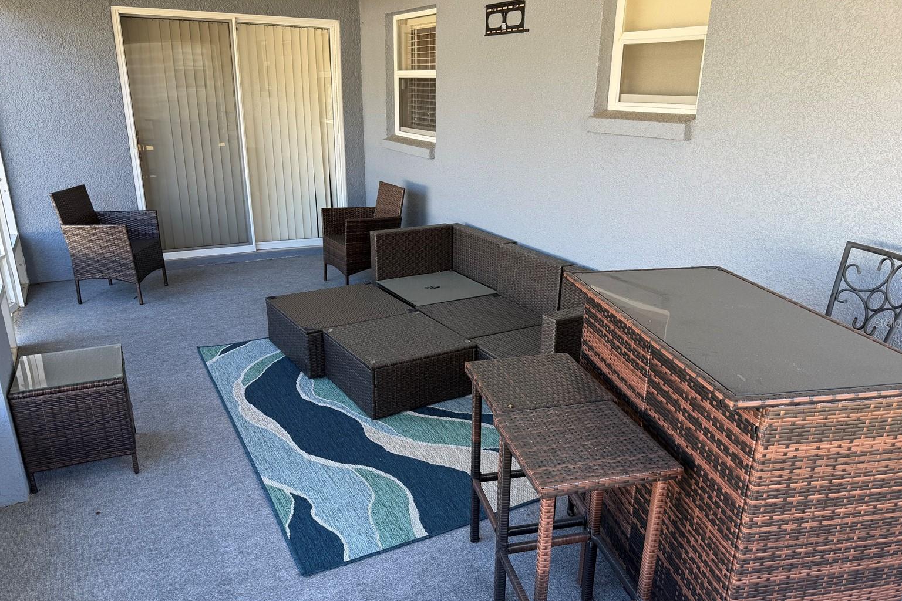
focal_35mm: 26
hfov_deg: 69.4
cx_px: 460
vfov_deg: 49.5
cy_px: 322
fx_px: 651
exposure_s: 1/121
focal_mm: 6.76
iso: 80
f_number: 1.78
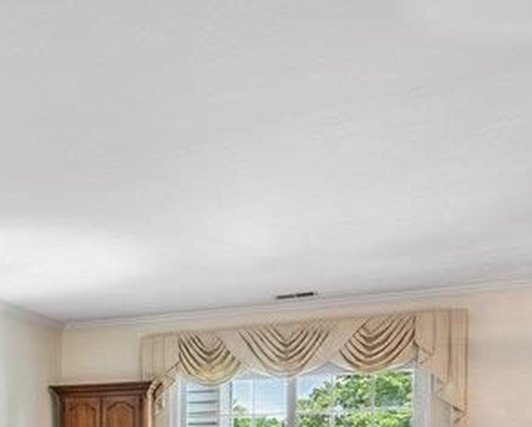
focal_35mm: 51
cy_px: 500
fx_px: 804
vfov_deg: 26.7
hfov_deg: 31.0
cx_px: -103
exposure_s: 1/80
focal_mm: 16
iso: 640
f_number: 5.6
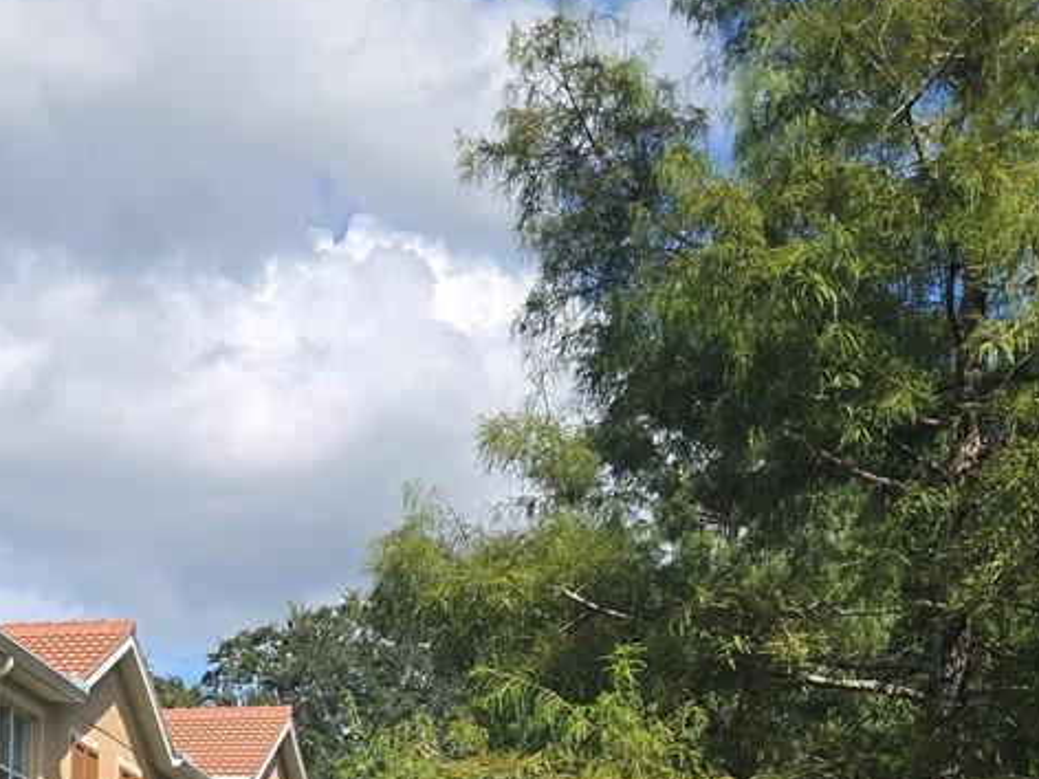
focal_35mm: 78
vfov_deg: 17.6
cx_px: -75
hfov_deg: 23.6
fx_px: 2341
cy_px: 1041
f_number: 1.8
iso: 25
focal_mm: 5.4
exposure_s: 1/1957
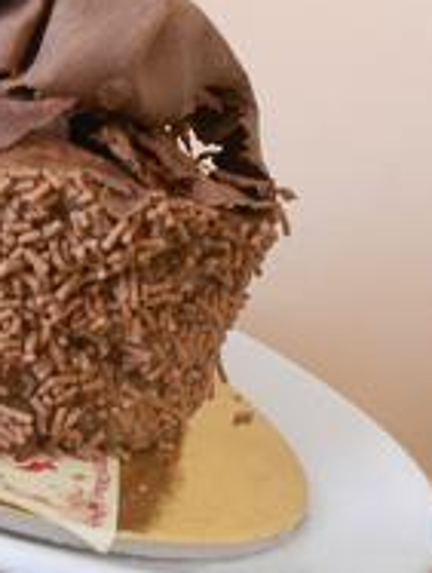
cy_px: 242
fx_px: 895
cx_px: -8
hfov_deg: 25.7
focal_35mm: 54
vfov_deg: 35.4
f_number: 3.2
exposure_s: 1/8
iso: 250
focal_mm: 4.6
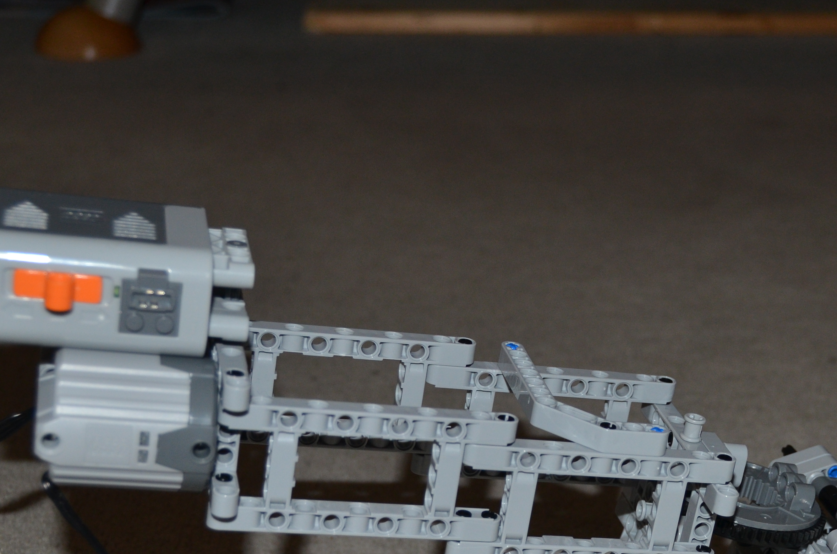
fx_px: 1738
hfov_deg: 26.6
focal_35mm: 75
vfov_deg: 17.9
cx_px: 654
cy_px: 466
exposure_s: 1/60
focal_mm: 27
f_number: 4
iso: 400
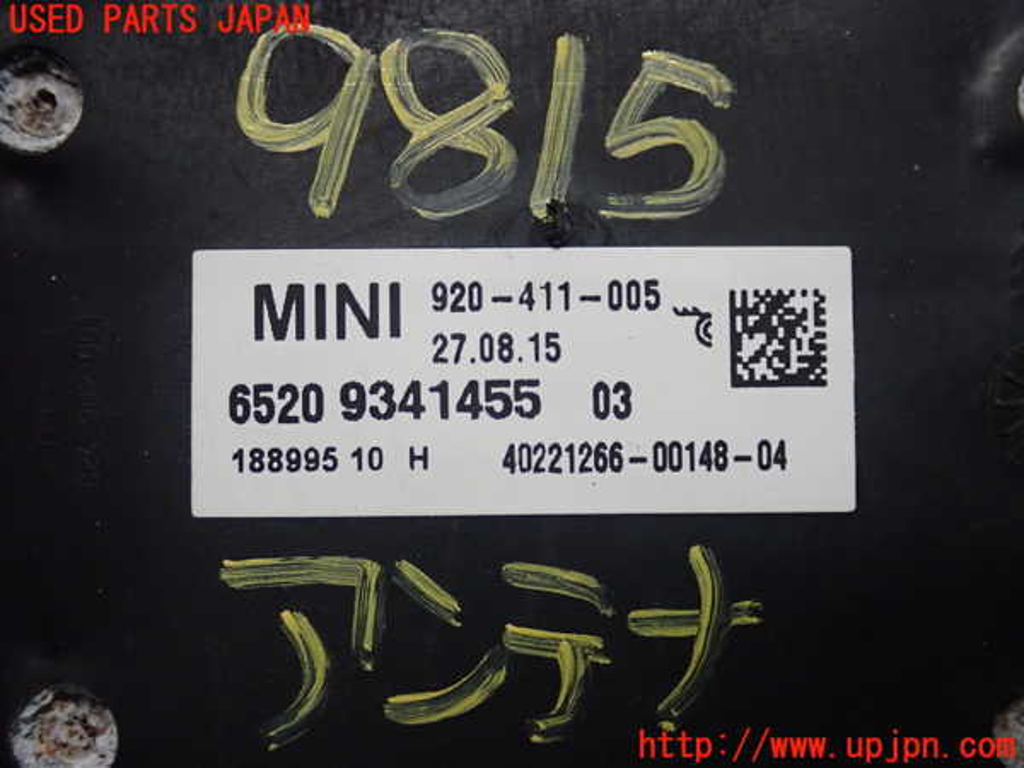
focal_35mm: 46
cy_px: 384
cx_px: 512
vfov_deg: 31.5
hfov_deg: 41.2
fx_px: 1361
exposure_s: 1/160
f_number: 3.1
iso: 800
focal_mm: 8.41
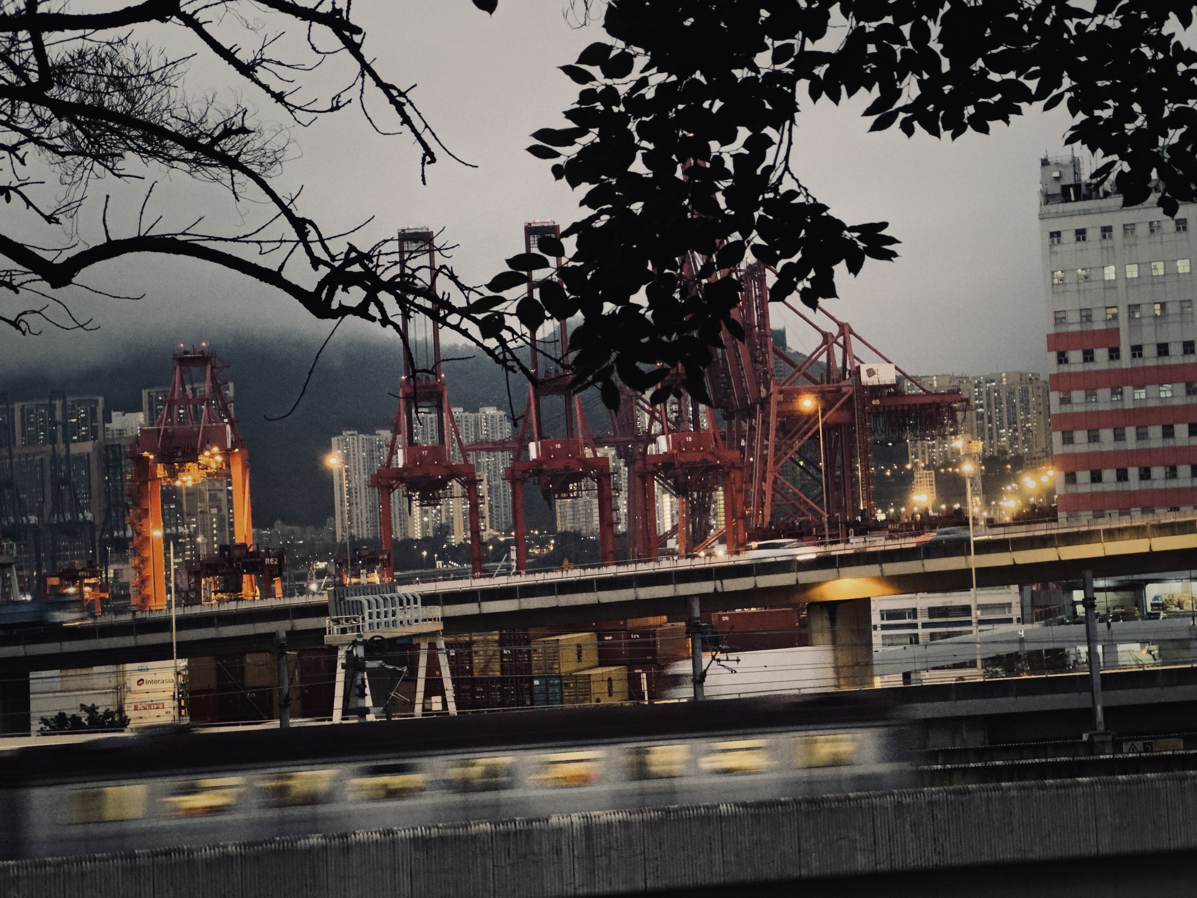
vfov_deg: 19.1
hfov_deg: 25.3
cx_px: 598
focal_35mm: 77
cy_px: 449
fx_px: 2663
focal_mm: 9
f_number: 2.8
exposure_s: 1/14
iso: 800
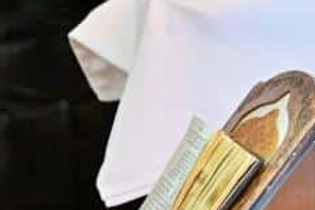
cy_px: 106
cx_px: -80
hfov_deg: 7.4
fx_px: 2415
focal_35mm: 276
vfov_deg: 5.0
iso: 1600
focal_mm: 64
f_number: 4
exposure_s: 1/160
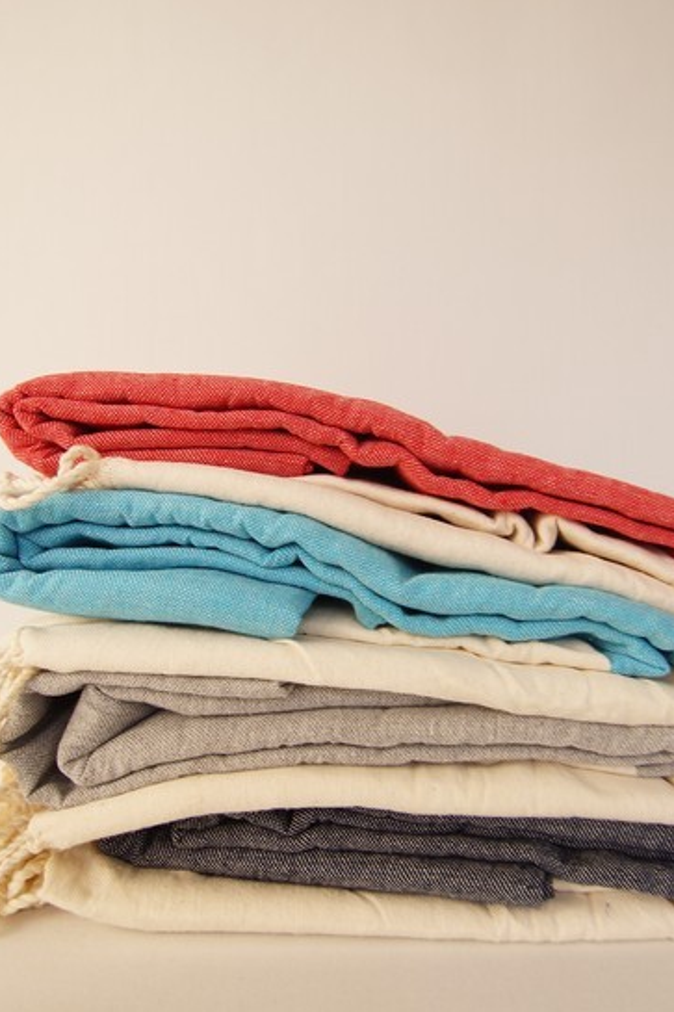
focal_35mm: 22
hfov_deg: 57.1
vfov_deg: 78.5
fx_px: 618
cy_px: 544
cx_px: 369
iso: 100
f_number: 4
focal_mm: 10
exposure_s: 1/13
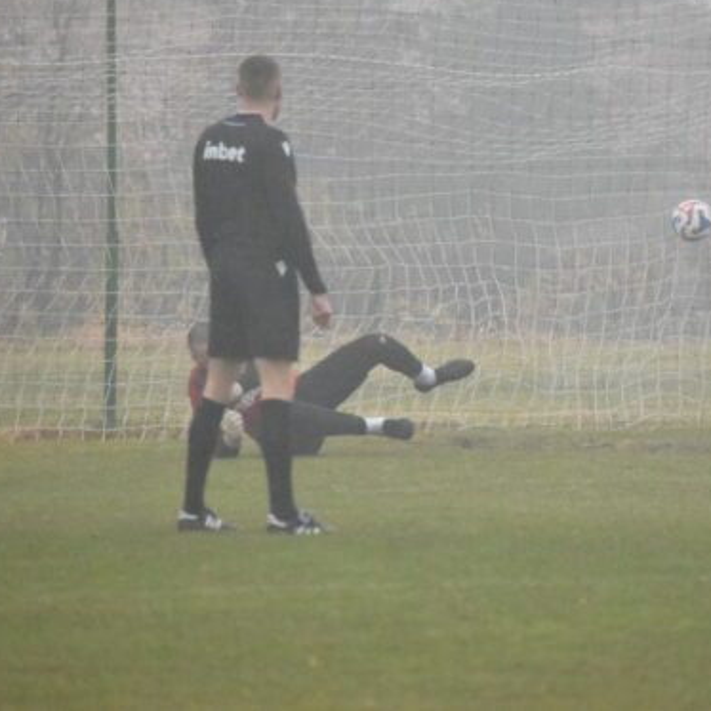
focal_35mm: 517
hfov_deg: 3.4
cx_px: 456
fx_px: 12014
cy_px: 313
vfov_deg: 3.4
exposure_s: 1/640
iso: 12800
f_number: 5.6
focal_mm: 240
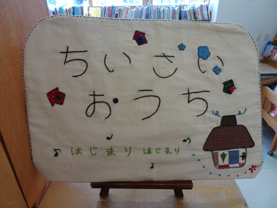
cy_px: 104
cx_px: 138
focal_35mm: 24
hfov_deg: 71.6
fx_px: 192
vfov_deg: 56.8
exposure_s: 1/30
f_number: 3.5
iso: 125
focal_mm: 4.1
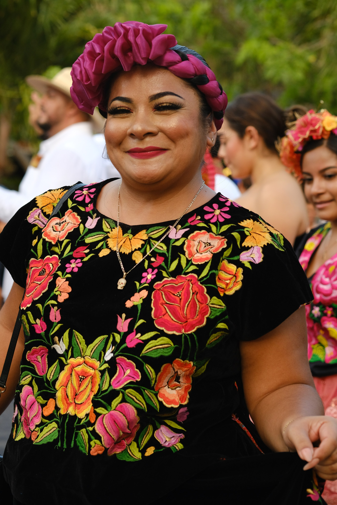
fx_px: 1264
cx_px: 168
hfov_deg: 15.2
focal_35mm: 90
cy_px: 252
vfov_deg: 22.6
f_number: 4.5
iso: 1000
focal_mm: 60
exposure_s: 1/500
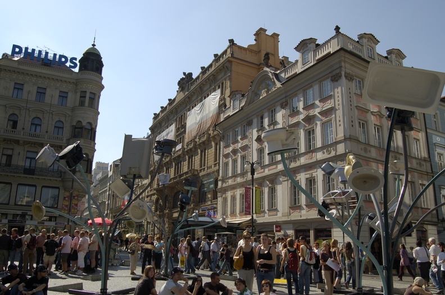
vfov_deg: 45.5
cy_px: 148
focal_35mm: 28
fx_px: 352
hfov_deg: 64.6
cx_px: 222
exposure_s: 1/320
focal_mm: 19
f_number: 9
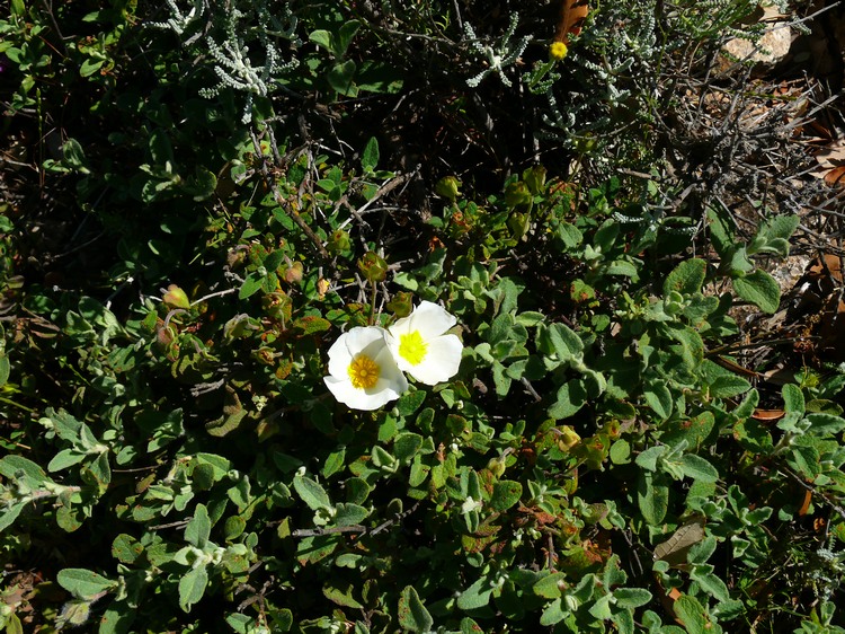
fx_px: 1001
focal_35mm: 41
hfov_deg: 45.8
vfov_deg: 35.1
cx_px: 422
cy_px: 317
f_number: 5
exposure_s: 1/200
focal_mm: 8.6
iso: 100
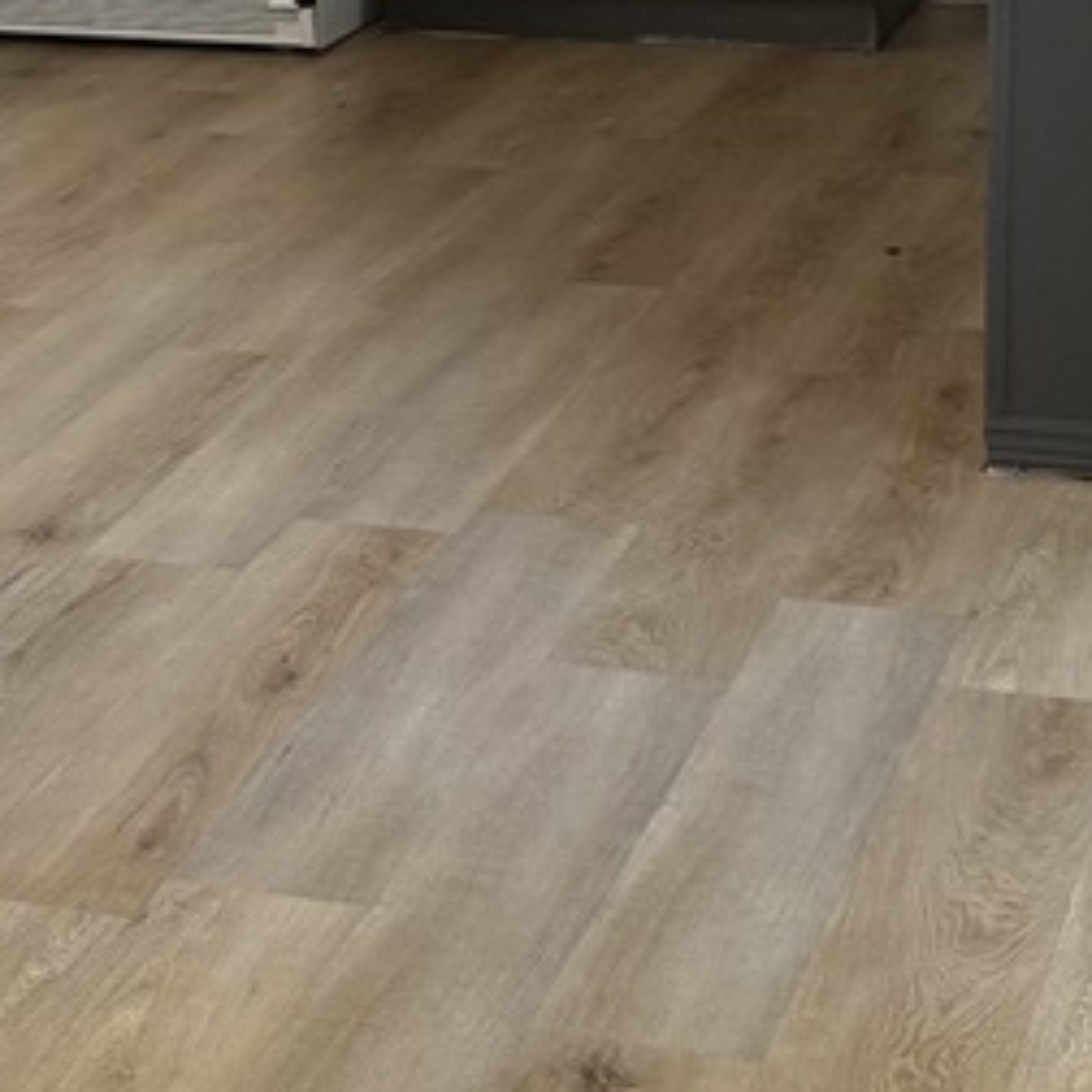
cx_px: -620
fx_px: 4319
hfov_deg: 13.5
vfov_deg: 14.2
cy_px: -43
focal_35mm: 121
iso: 160
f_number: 1.78
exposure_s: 1/120
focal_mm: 6.76
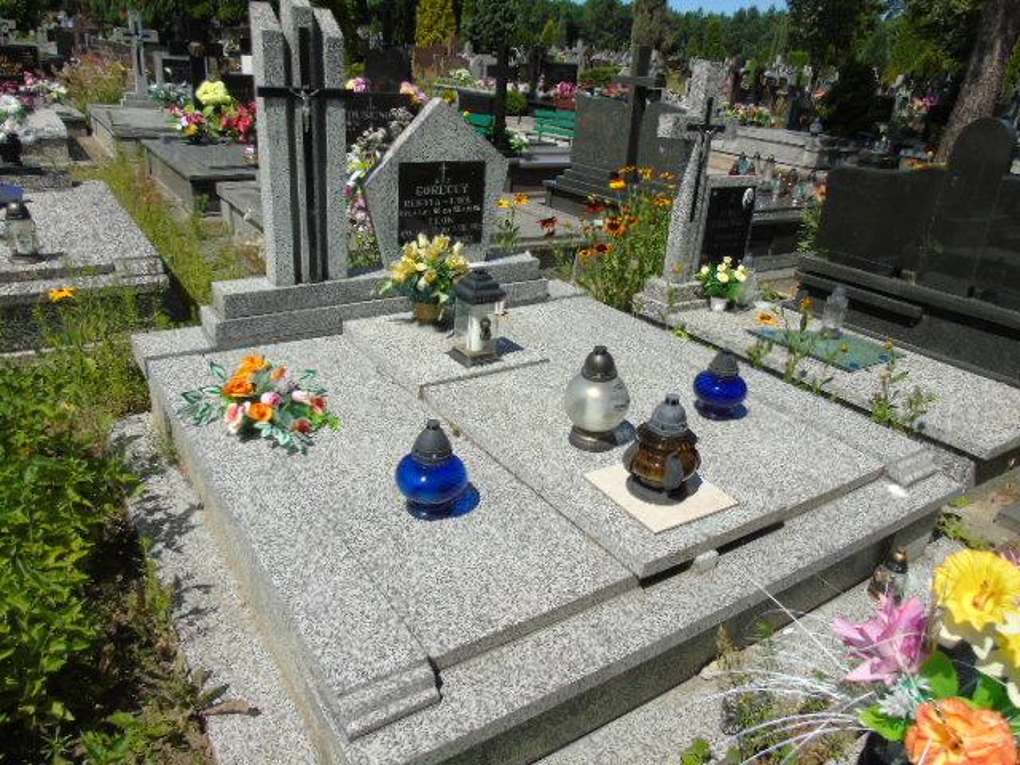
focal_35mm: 25
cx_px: 510
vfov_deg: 54.9
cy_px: 382
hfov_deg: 69.4
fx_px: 737
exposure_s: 1/1000
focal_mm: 4.4
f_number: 3.8
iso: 80
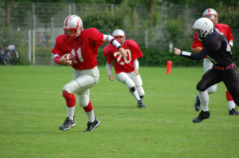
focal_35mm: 292
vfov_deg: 4.7
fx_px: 1938
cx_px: 120
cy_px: 79
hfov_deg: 7.1
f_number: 5
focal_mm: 195
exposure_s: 1/1000
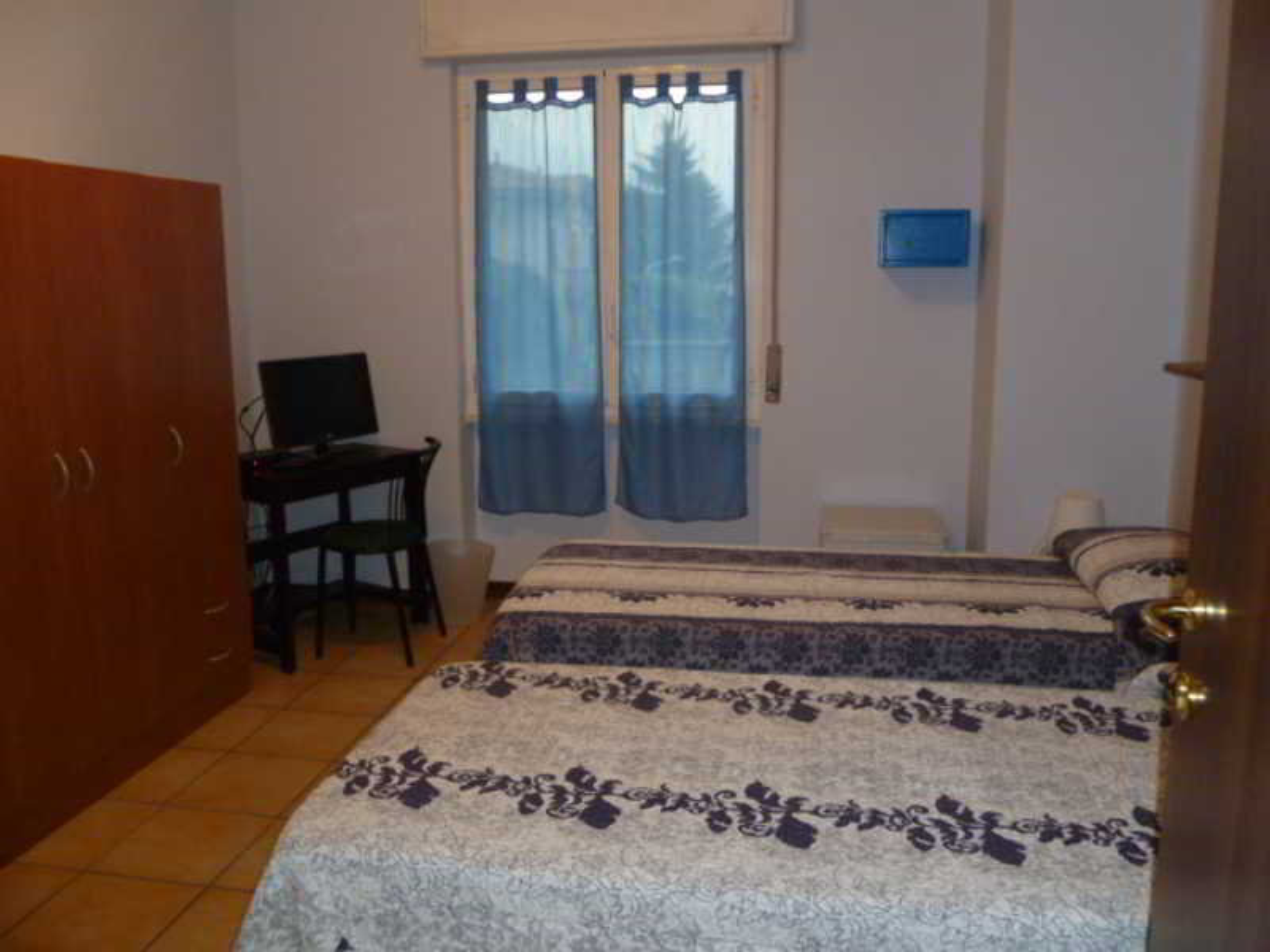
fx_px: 1027
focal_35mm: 28
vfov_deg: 49.7
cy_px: 476
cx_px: 635
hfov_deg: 63.4
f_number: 3.3
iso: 250
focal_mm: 5
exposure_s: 1/30
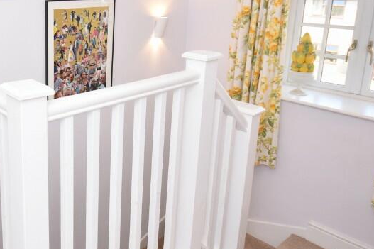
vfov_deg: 36.8
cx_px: 48
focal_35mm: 35
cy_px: 59
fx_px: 363
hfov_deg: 49.4
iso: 560
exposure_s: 1/200
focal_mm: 12
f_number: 5
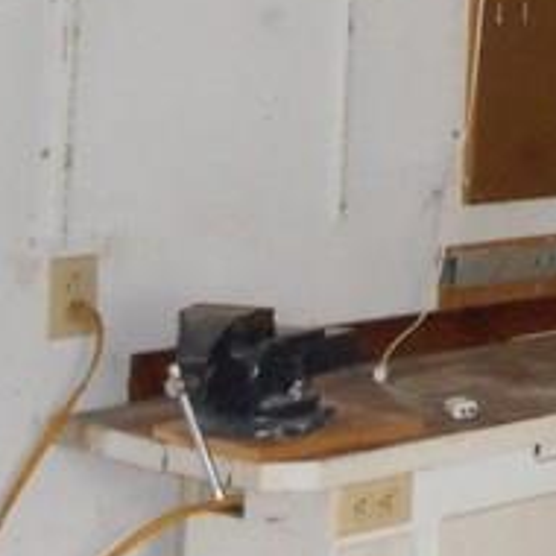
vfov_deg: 14.2
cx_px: 1331
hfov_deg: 11.9
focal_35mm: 119
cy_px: -91
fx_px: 2162
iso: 560
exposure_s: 1/25
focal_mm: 4.5
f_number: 3.7
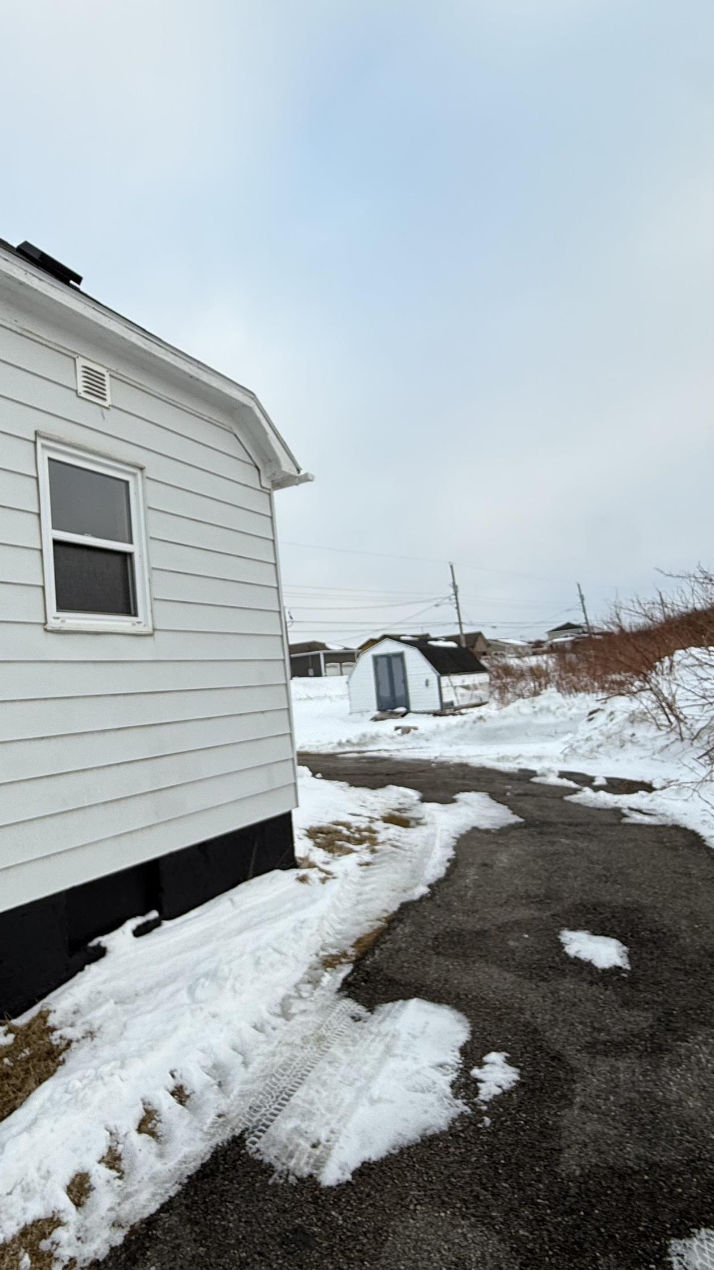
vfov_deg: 83.8
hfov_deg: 52.8
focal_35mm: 21
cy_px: 624
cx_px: 255
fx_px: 707
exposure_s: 1/123
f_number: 2.2
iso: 50
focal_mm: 2.22
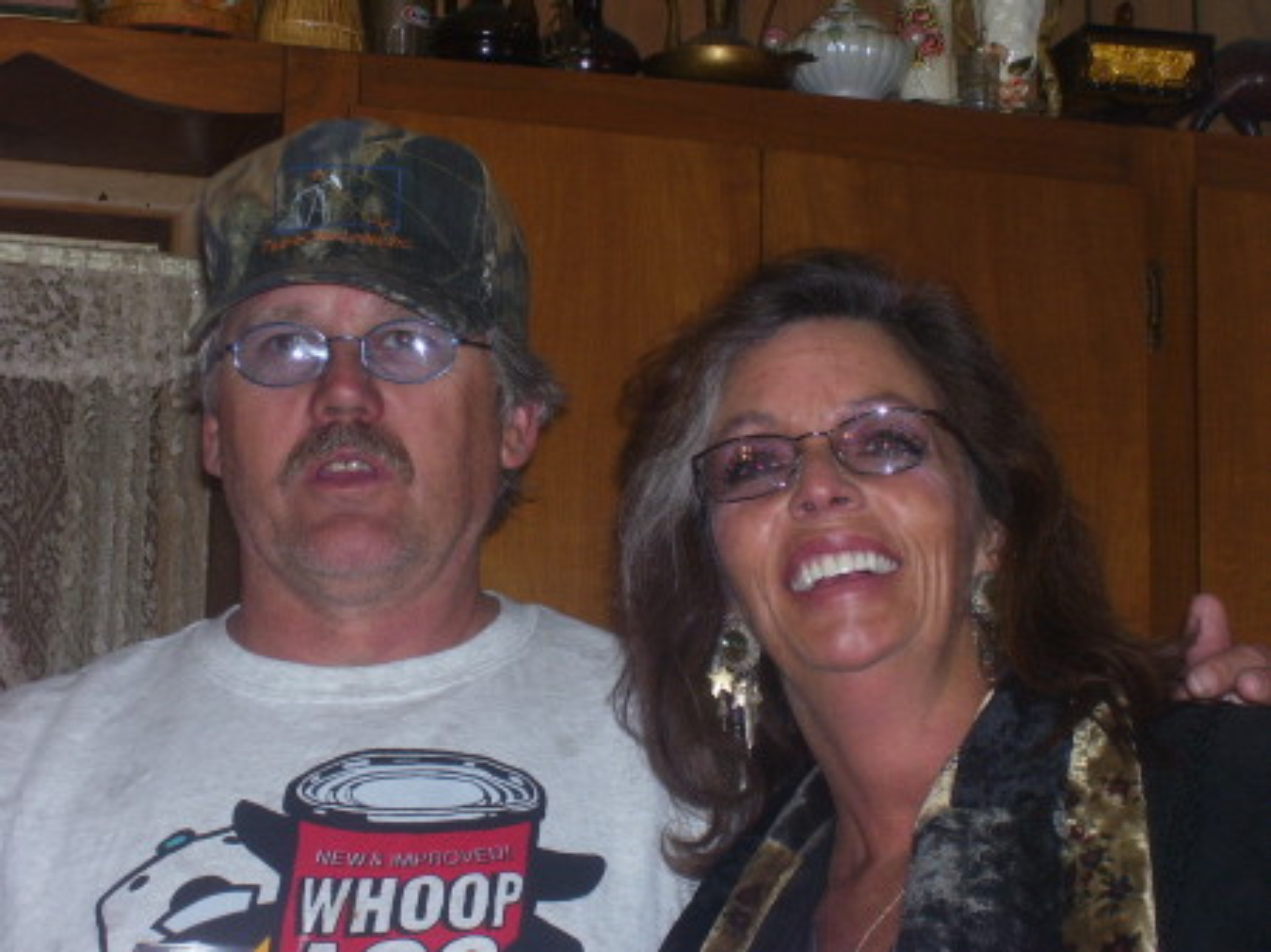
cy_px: 476
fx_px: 3743
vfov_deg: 14.5
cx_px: 636
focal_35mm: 102
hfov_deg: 19.3
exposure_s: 1/90
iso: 125
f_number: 4.6
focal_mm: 16.8
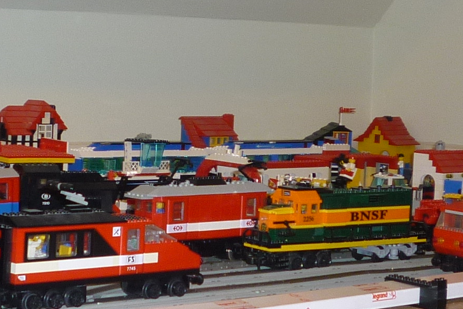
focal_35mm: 111
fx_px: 1427
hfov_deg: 18.4
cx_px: 211
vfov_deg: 12.3
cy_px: 116
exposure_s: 1/30
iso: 100
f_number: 3.3
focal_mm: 5.3
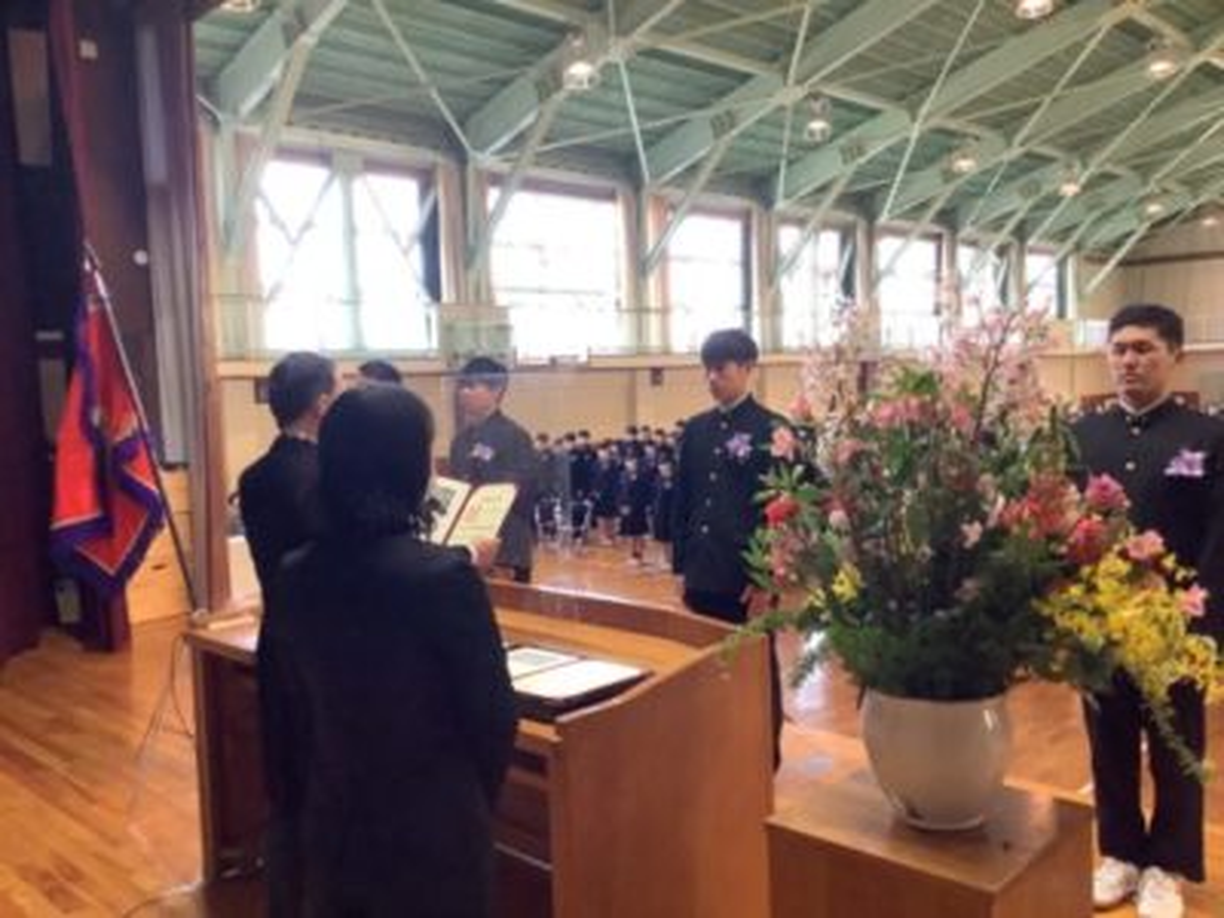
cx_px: 612
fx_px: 1096
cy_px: 459
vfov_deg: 45.4
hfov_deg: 58.4
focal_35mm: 31
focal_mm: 3.3
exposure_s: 1/60
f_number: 2.4
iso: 200
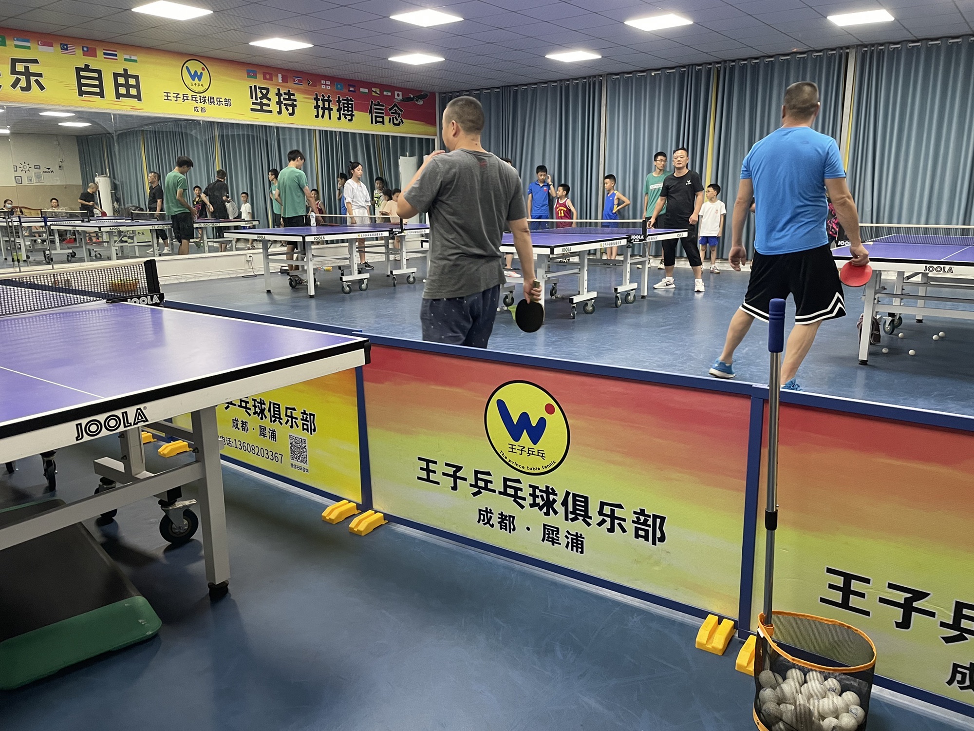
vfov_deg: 53.1
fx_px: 732
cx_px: 487
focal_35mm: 26
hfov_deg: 67.3
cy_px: 366
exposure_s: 1/50
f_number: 1.6
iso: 160
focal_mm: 4.2
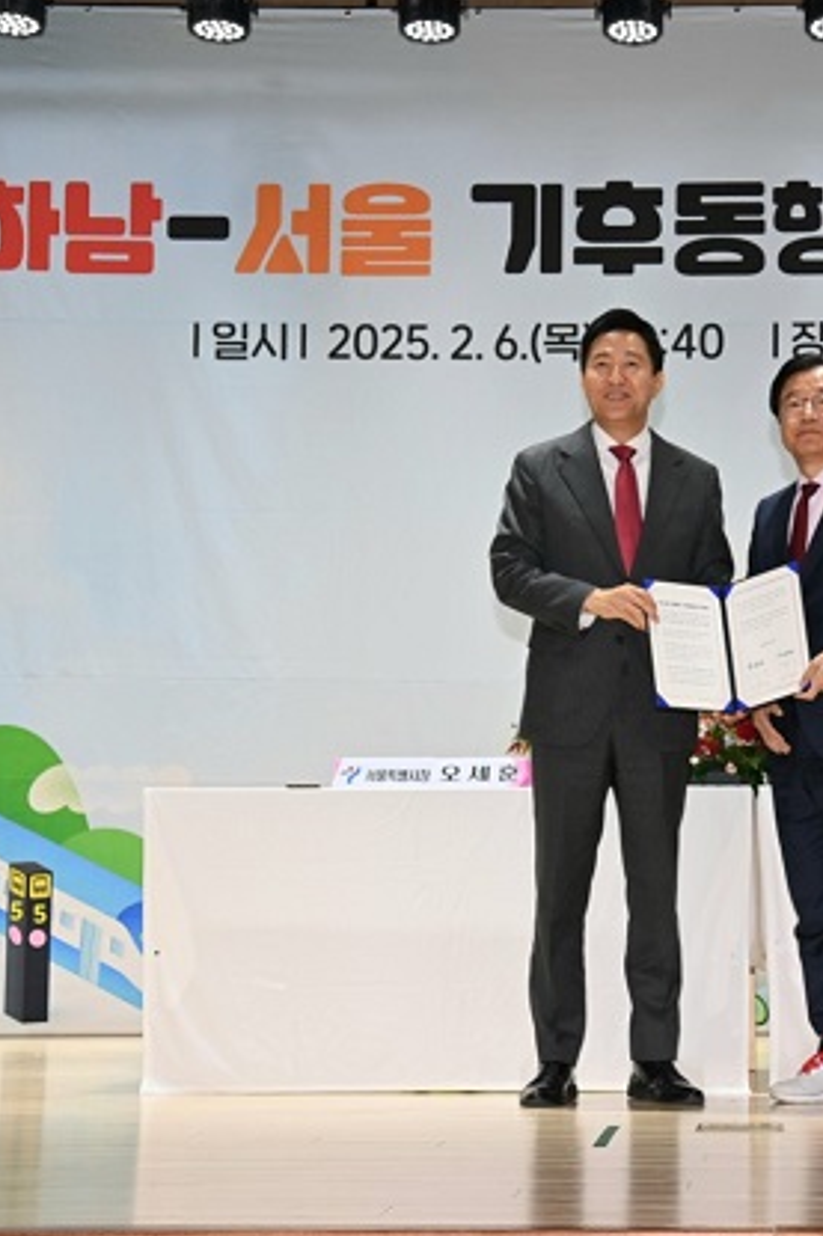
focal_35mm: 74
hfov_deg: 18.2
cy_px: 617
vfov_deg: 27.4
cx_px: 709
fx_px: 2539
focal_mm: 48
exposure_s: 1/100
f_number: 6.3
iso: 800
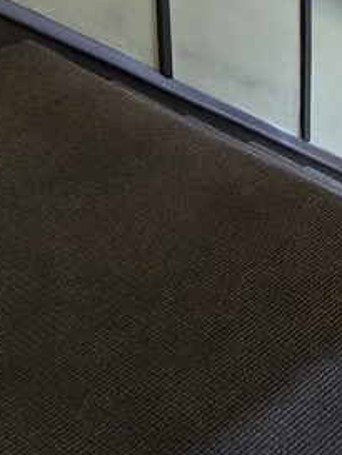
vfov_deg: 19.5
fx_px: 1198
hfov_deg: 15.8
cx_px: 384
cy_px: -172
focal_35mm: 91
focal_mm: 6.3
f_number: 1.7
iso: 1000
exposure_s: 1/60
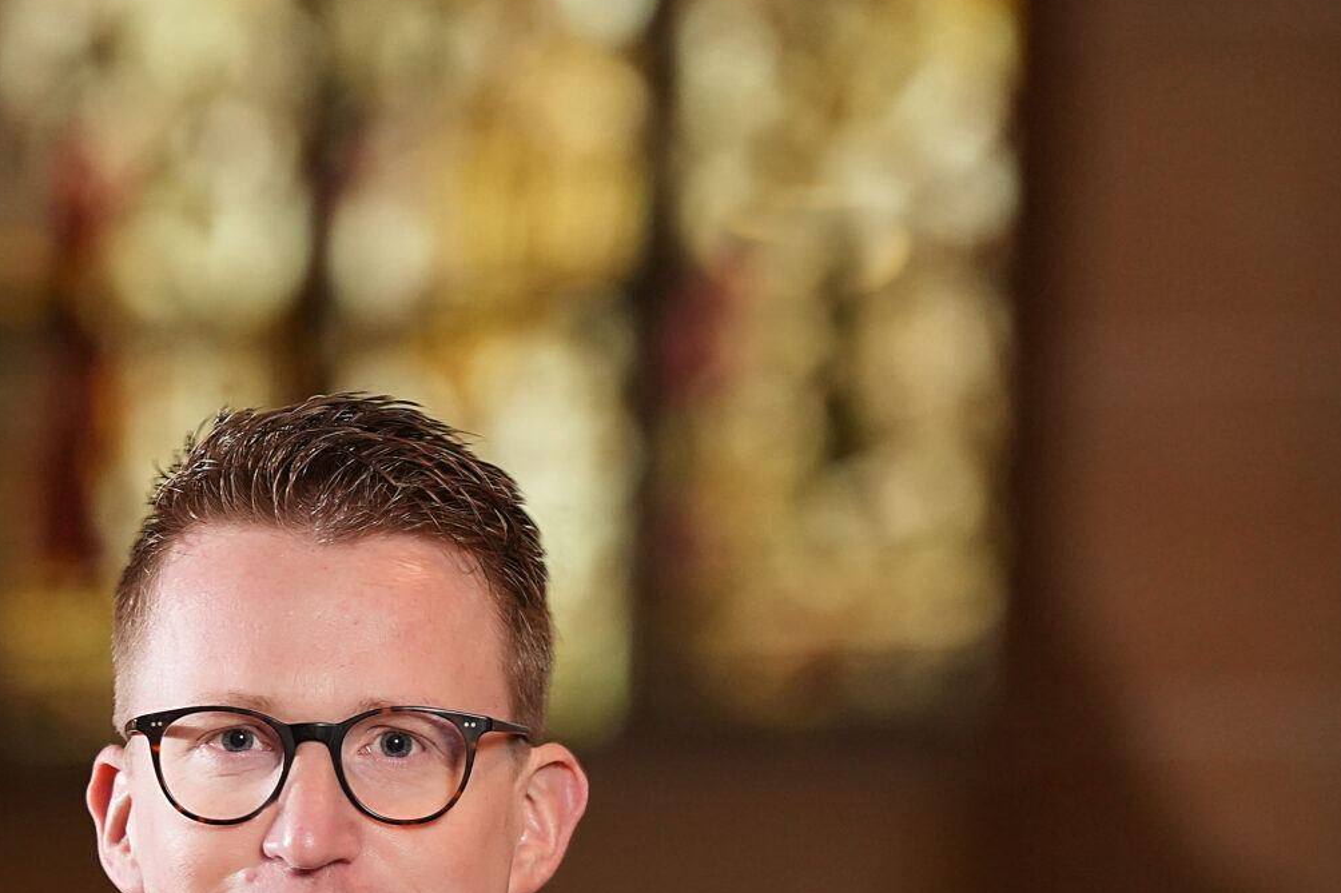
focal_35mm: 403
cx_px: 207
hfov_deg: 5.1
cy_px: 1012
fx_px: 15008
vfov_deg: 3.4
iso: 1600
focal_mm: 158
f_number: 3.2
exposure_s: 1/200
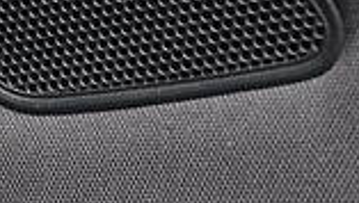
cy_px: 64
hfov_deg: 8.4
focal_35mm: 255
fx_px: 2432
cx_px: -21
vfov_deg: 4.8
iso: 1600
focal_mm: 32
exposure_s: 1/25
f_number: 4.2
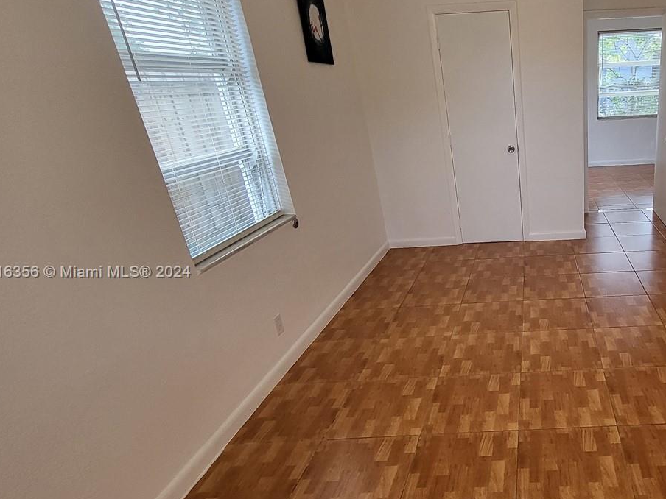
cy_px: 273
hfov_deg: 66.3
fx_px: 443
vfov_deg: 58.8
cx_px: 544
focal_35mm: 23
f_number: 2.2
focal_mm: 1.74
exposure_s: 1/60
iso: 160
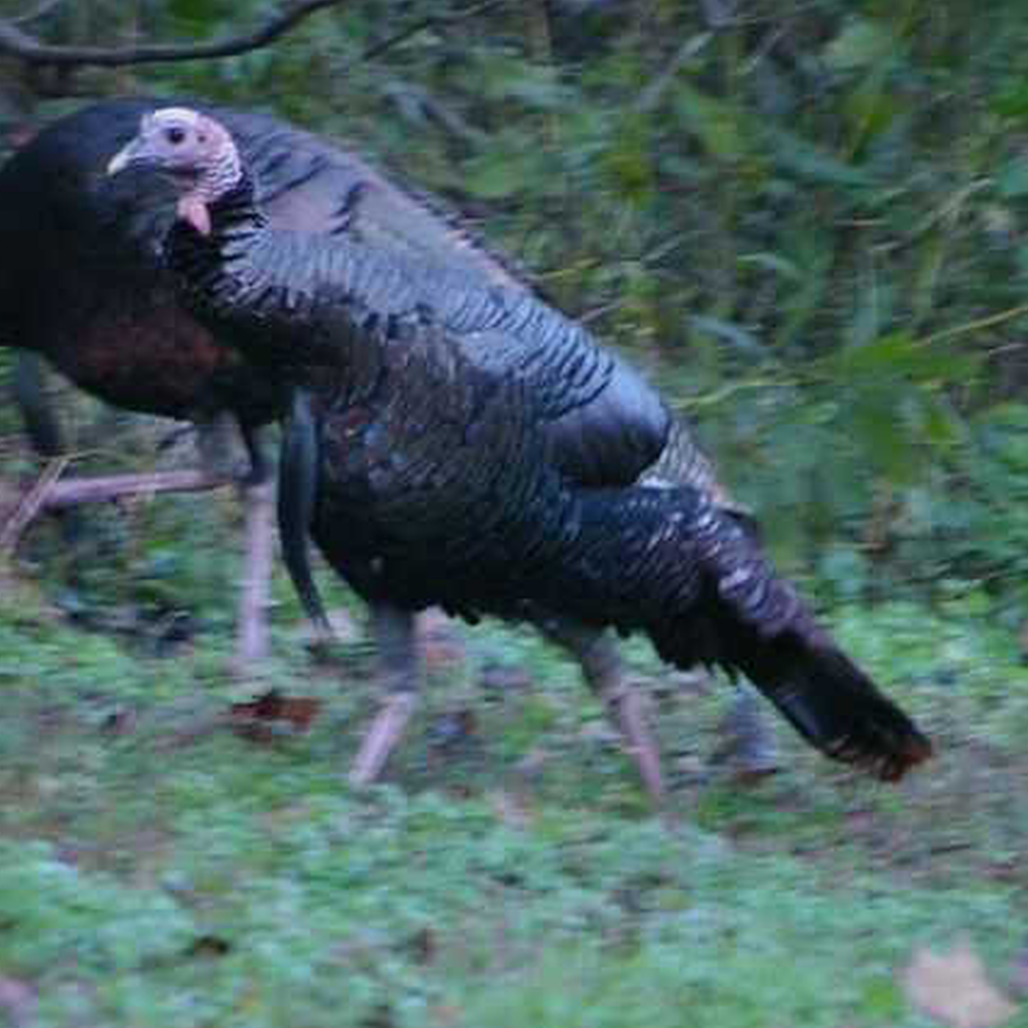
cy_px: 515
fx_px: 12935
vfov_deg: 4.6
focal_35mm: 385
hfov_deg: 4.6
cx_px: 349
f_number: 5.6
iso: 800
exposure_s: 1/45
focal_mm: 200
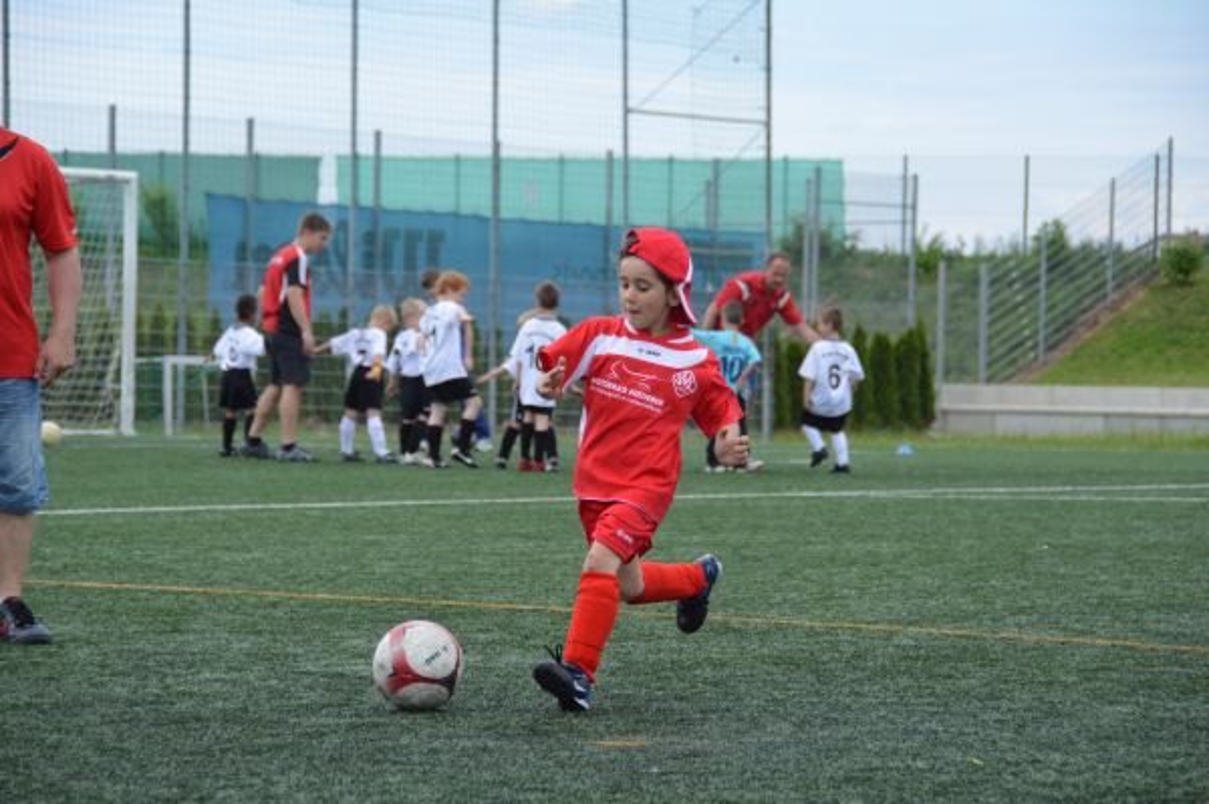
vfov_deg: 9.6
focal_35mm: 142
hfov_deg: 14.4
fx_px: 4782
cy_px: 402
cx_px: 604
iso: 400
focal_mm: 95
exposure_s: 1/1250
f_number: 5.6
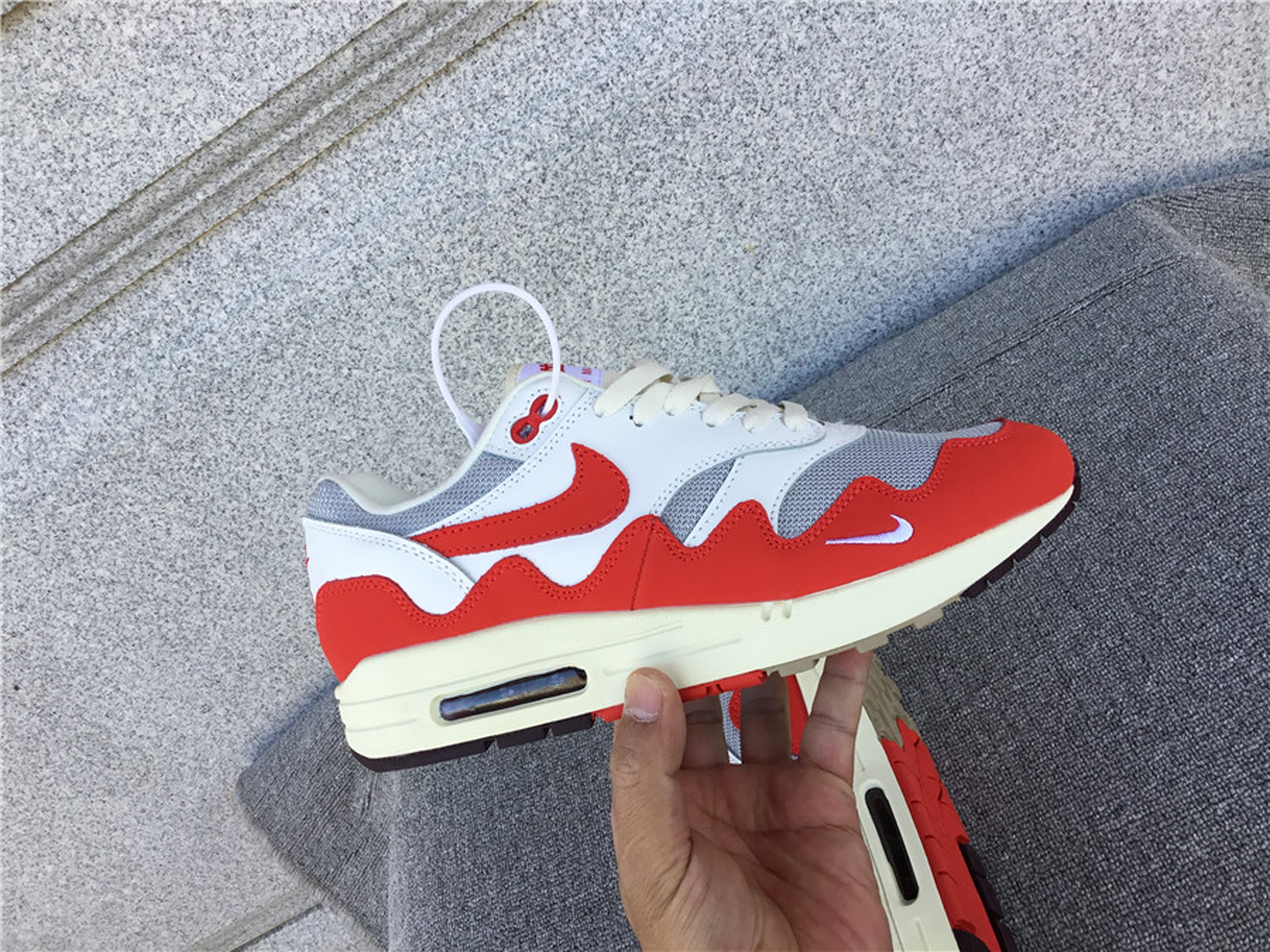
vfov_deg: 45.4
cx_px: 635
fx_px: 1137
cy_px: 476
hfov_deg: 58.4
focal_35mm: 31
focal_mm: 3.3
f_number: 2.4
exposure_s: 1/131
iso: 25
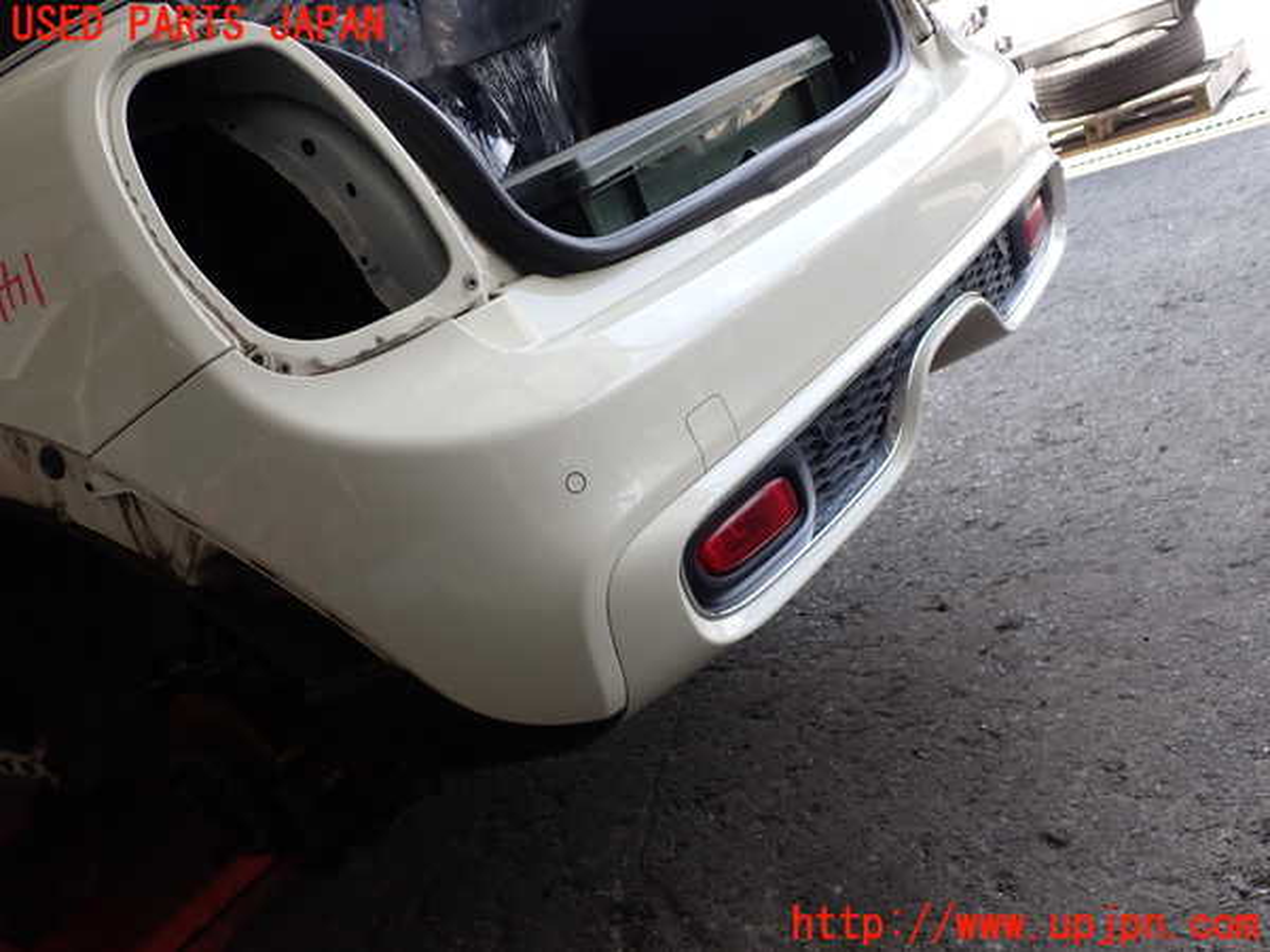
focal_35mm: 30
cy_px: 476
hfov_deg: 60.0
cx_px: 635
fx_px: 1101
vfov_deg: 46.8
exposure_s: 1/125
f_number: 3.2
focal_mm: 5.4
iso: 100
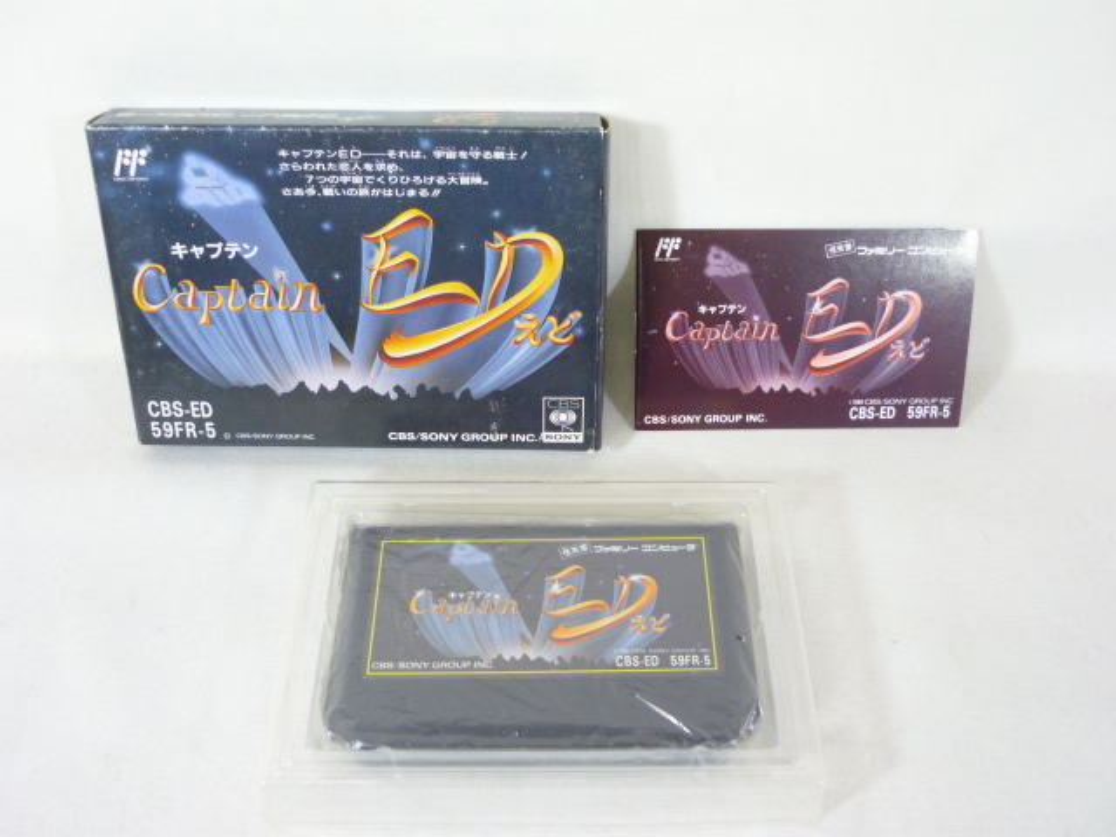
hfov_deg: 55.4
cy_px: 418
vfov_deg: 42.9
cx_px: 558
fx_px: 1064
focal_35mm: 33
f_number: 2.8
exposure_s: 1/30
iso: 160
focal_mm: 5.5
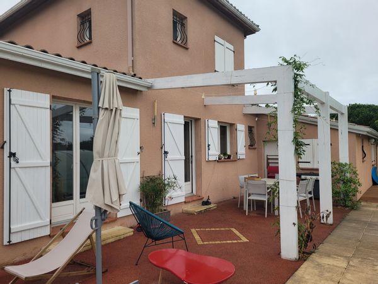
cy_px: 142
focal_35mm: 26
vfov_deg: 53.1
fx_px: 284
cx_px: 189
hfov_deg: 67.3
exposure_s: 1/245
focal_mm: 5.4
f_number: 1.8
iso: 40
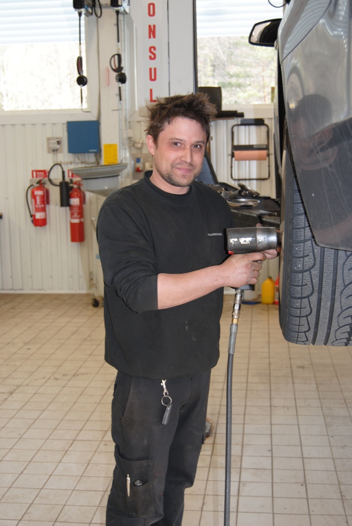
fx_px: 702
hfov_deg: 28.1
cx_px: 176
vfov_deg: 41.1
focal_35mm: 48
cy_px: 263
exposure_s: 1/60
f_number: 4.5
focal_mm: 32
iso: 200
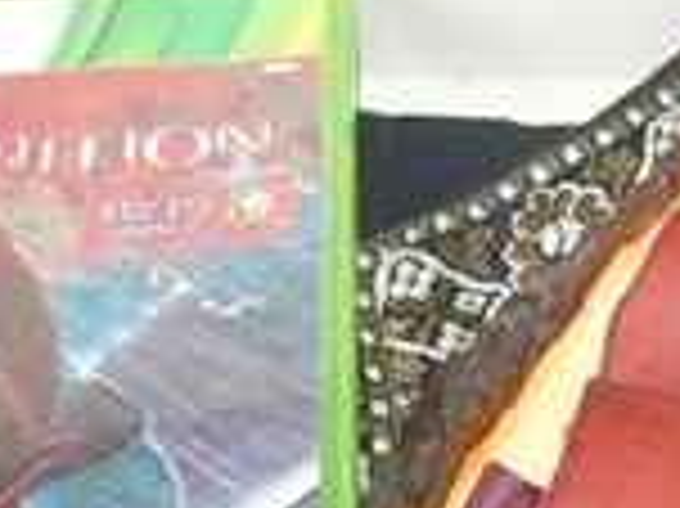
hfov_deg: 17.3
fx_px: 2218
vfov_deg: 12.6
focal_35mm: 113
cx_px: 137
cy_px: 717
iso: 160
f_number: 2.7
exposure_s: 1/60
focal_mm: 6.1
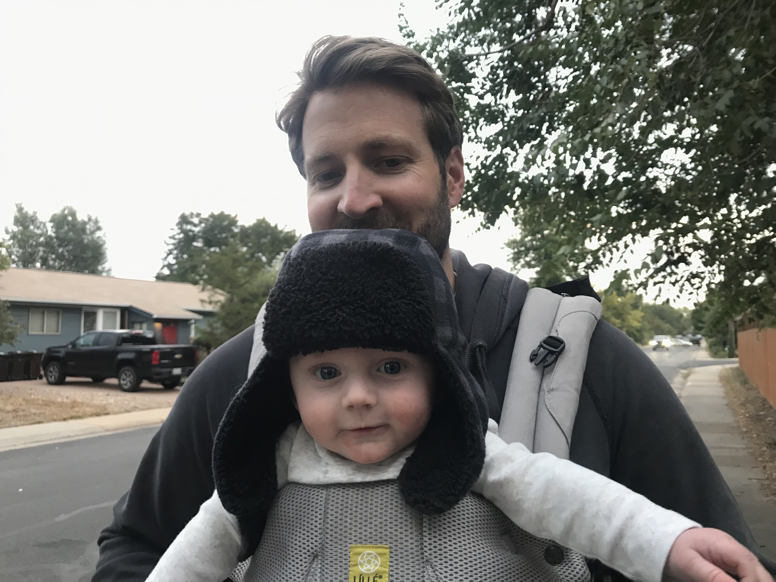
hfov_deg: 63.4
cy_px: 291
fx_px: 628
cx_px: 388
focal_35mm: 28
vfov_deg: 49.7
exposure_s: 1/24
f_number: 1.8
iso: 40
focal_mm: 3.99
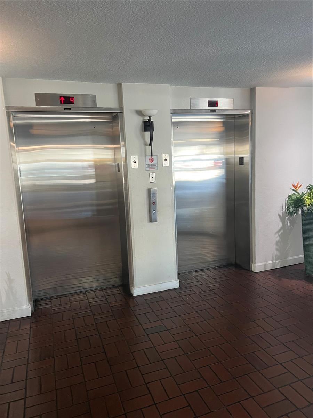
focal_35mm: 26
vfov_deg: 67.3
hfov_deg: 53.1
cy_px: 209
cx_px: 156
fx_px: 313
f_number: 1.5
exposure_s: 1/60
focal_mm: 5.7
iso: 200
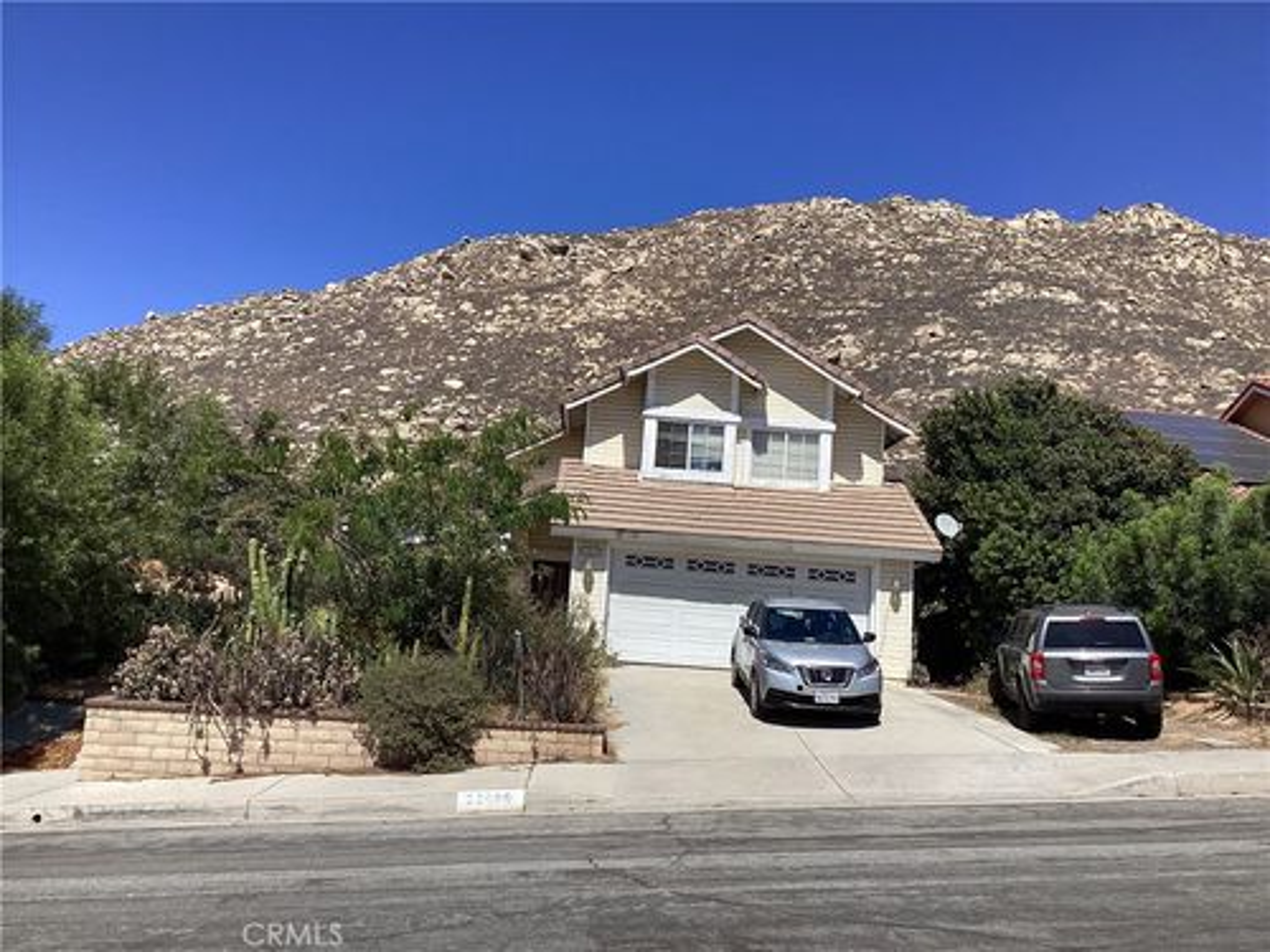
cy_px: 476
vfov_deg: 45.4
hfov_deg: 58.4
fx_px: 1137
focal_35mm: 31
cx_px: 635
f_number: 2.4
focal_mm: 3.3
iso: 25
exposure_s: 1/1567
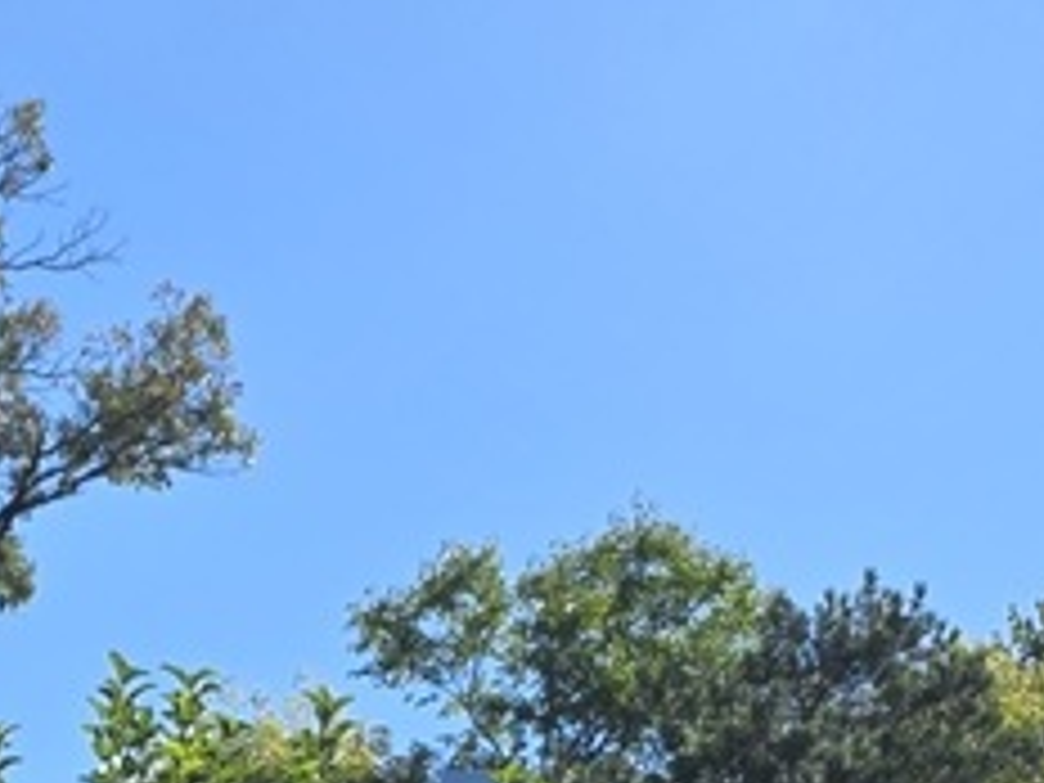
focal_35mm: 143
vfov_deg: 9.6
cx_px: -400
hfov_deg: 13.2
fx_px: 4313
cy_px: 1665
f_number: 1.7
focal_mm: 6.3
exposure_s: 1/4145
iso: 80
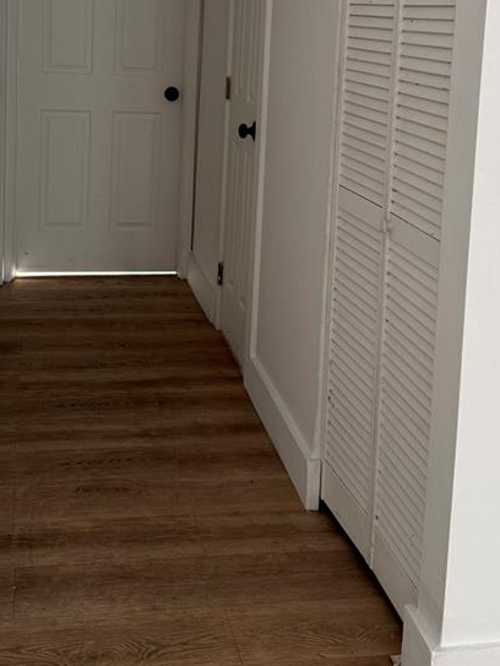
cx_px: 224
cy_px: 134
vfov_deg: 35.0
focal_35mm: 53
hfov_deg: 27.5
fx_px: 1020
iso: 125
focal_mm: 6.76
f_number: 1.78
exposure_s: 1/121
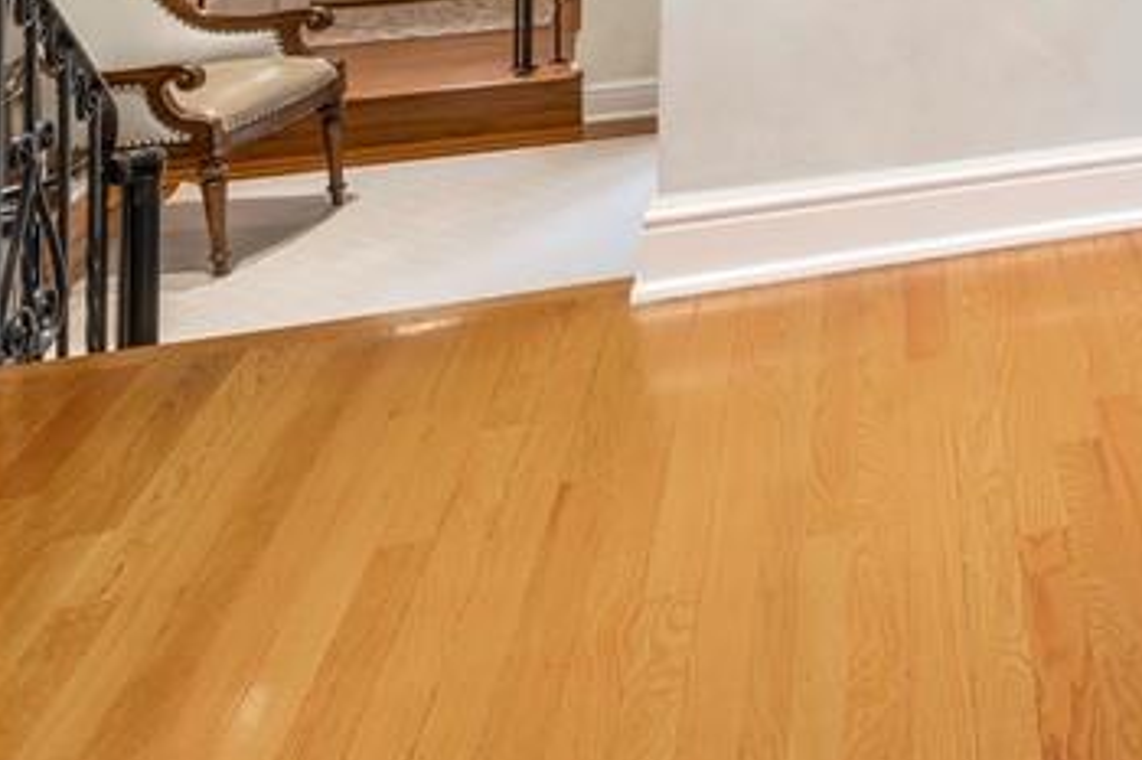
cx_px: 1744
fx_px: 1871
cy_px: -357
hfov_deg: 25.2
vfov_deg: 20.0
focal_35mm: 59
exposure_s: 1/1.25
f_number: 11
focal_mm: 19
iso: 200
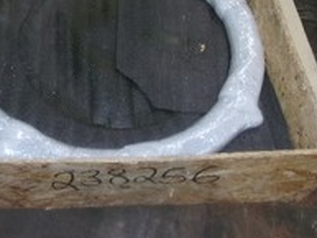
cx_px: 99
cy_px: 61
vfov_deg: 25.8
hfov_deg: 33.9
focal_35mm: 56
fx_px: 513
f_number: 3
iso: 200
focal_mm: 4.9
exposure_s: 1/34
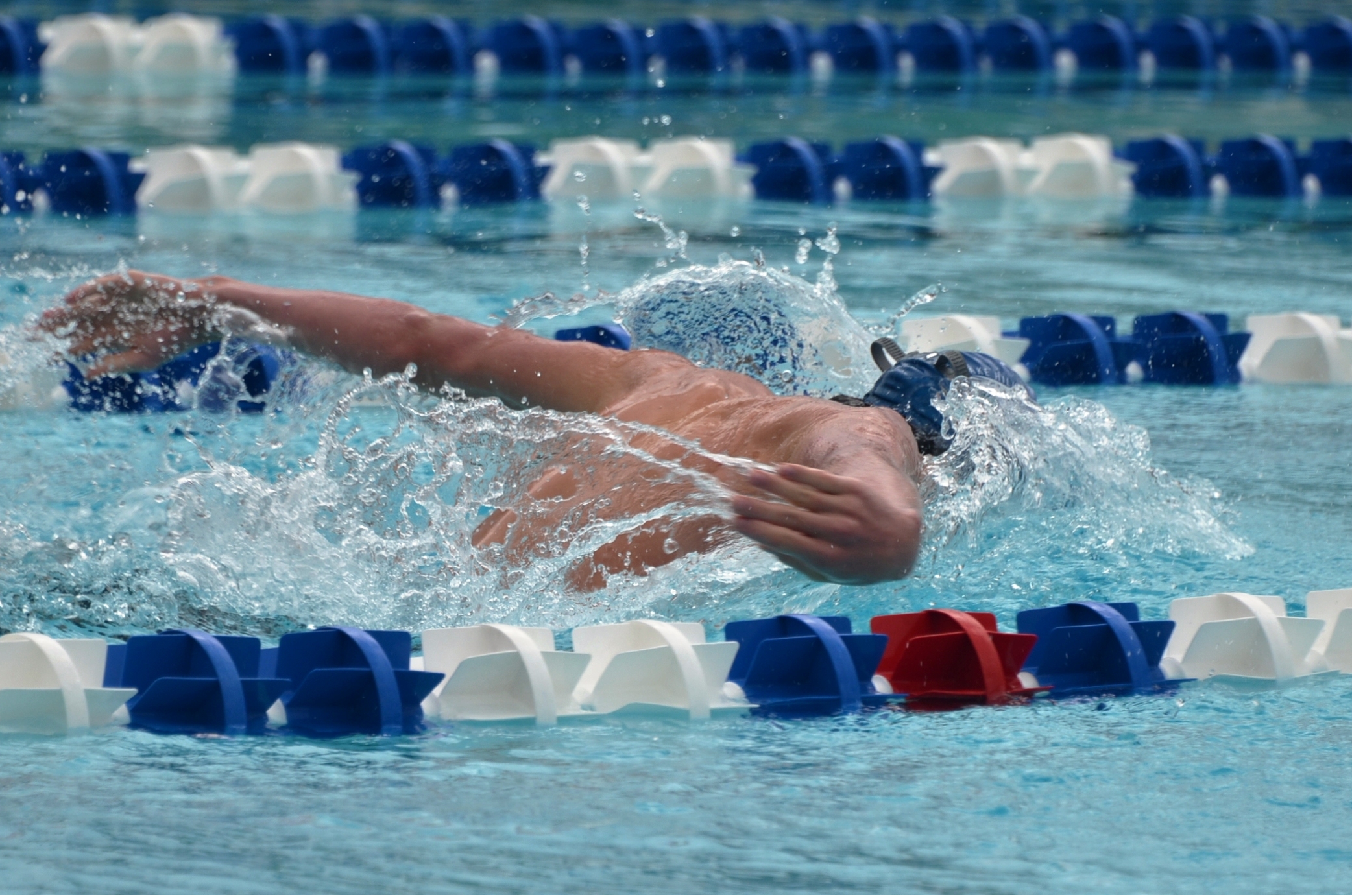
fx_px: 12629
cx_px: 774
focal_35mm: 337
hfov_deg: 6.1
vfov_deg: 4.1
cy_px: 410
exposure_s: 1/500
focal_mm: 190
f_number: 5.6
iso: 220
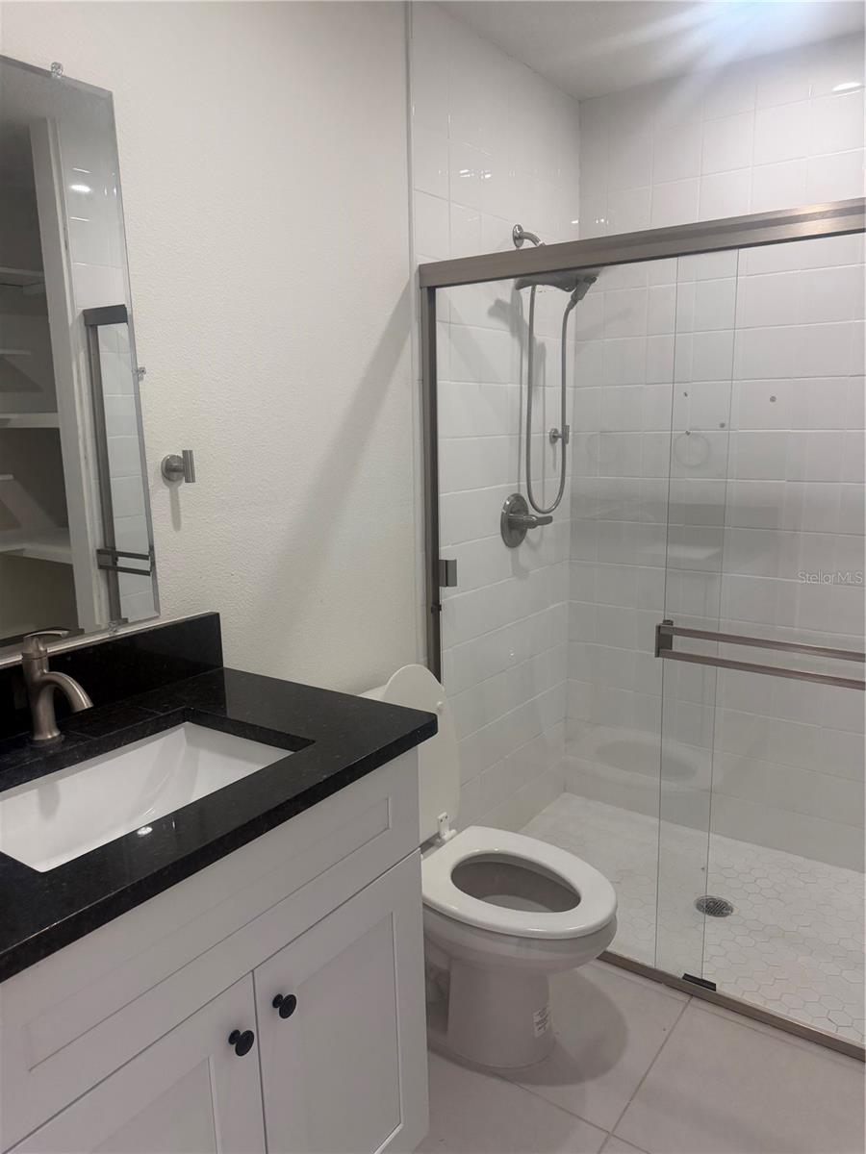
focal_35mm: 24
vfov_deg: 71.6
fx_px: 801
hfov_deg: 56.8
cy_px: 577
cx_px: 433
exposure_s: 1/120
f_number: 1.78
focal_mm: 6.76
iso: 160
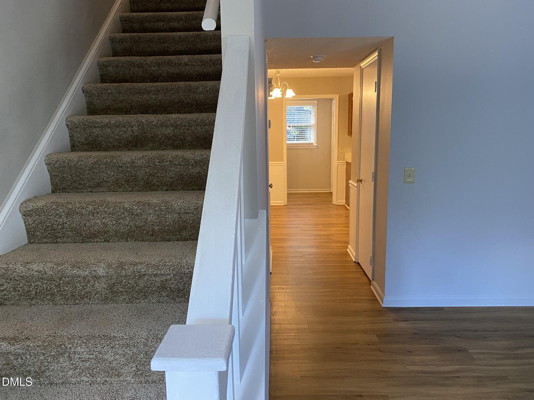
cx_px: 267
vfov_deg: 53.1
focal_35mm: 26
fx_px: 401
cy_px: 200
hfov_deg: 67.3
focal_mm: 4.25
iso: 250
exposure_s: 1/60
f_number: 1.8
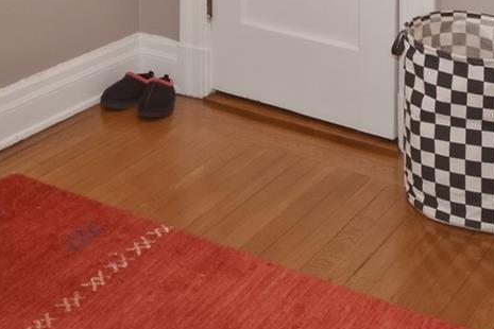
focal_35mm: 66
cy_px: -247
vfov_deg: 17.2
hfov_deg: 30.0
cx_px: 117
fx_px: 906
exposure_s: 1/80
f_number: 4.5
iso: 200
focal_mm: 10
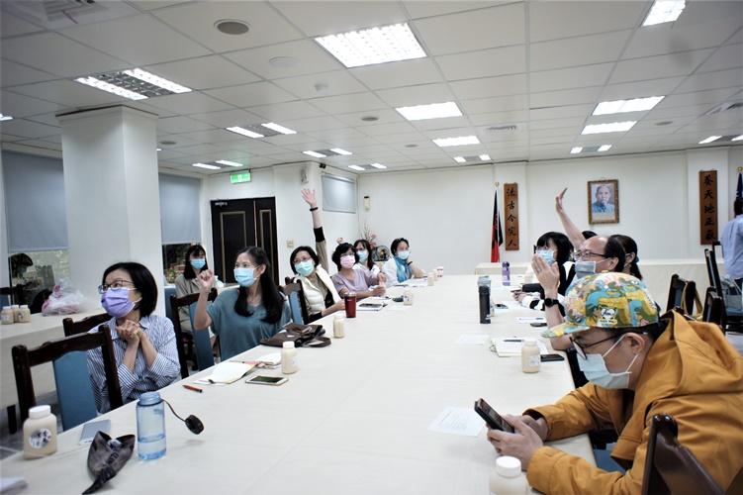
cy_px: 248
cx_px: 372
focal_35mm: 24
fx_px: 495
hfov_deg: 73.8
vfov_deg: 53.1
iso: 200
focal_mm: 16
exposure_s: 1/80
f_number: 2.8
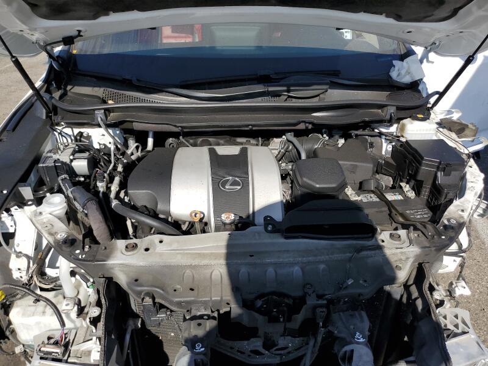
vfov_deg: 53.1
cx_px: 244
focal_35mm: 26
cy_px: 183
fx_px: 367
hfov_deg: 67.3
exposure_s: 1/2500
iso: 50
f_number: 1.5
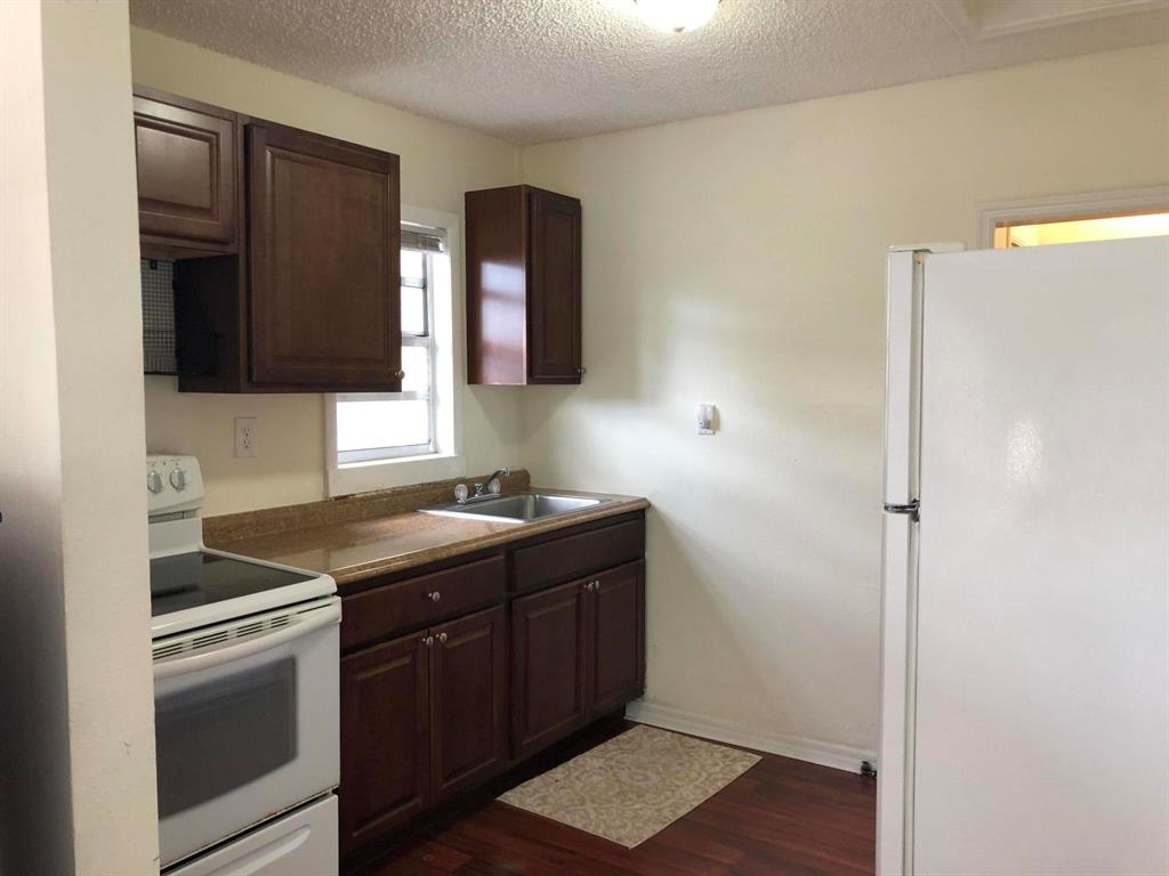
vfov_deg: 49.7
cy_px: 438
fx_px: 946
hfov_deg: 63.4
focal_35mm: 28
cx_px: 584
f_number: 1.8
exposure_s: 1/17
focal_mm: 3.99
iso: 40
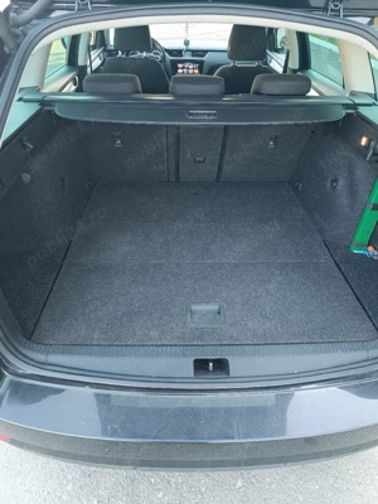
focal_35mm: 24
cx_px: 189
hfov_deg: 56.8
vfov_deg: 71.6
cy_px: 252
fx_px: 349
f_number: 1.65
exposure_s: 1/101
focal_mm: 6.14
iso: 617
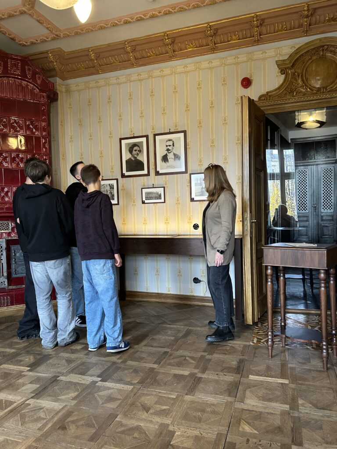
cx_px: 168
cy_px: 224
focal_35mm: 26
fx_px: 337
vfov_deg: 67.3
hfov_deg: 53.1
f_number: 1.5
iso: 250
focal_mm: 5.7
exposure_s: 1/50
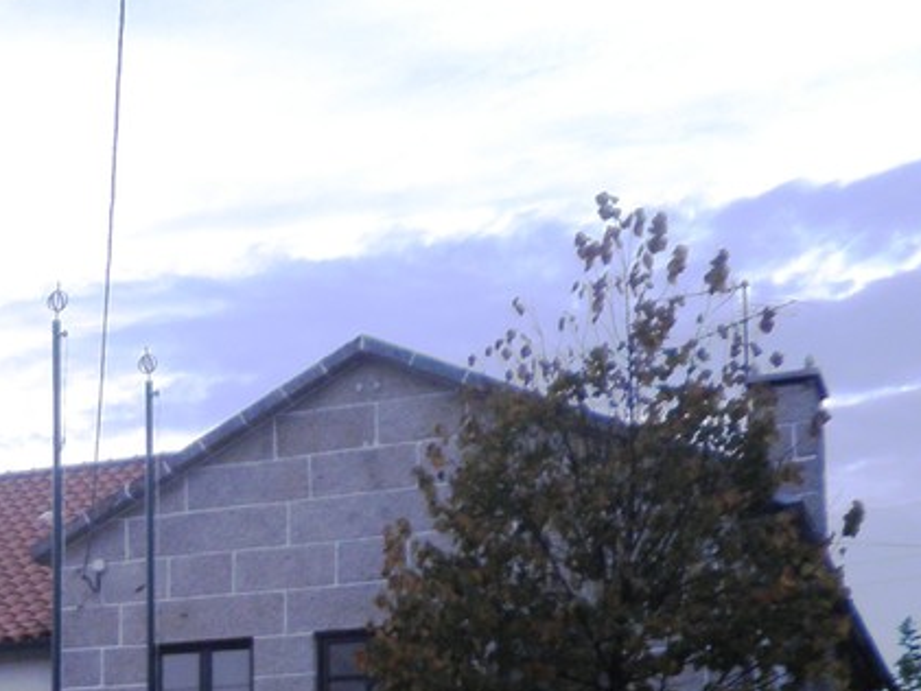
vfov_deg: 17.7
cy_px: 846
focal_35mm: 79
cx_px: -442
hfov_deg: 21.1
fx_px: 2102
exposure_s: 1/30
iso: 64
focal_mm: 4.7
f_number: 2.6
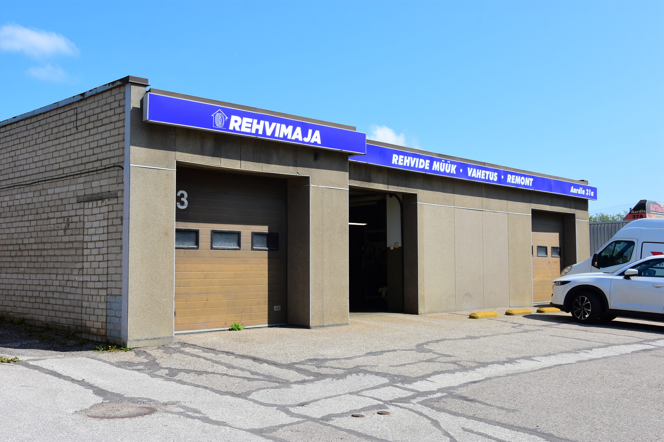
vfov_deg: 35.5
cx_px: 332
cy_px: 221
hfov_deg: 51.3
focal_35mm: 38
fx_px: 692
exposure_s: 1/250
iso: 200
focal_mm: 25
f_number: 11
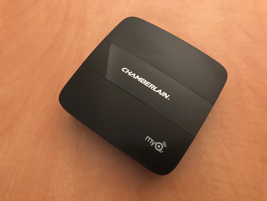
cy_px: 100
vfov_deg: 49.7
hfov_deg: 63.4
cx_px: 134
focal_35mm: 28
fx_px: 216
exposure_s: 1/4
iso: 100
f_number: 1.8
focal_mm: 3.99
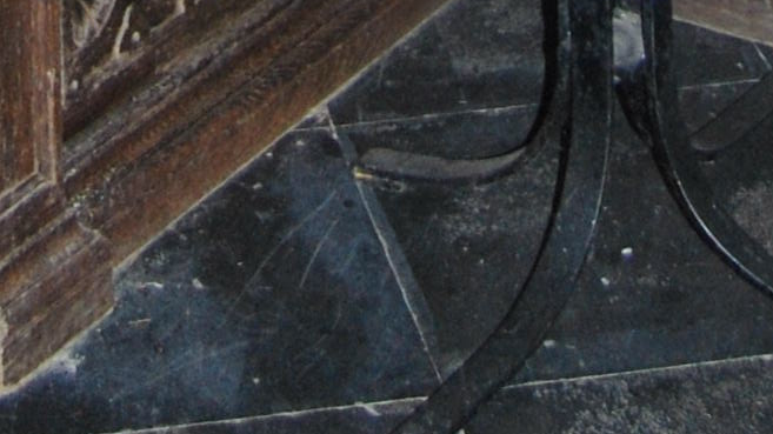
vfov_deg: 5.5
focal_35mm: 167
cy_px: -1722
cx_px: 19
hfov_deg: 12.7
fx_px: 3422
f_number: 3.5
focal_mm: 18
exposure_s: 1/60
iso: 200
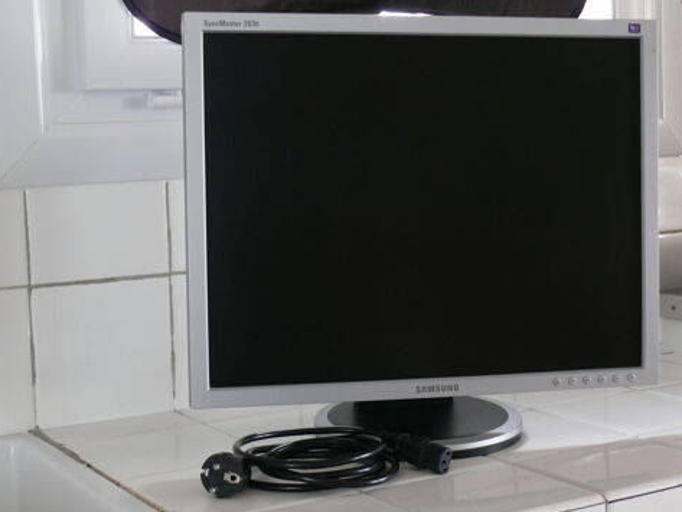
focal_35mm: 66
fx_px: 1301
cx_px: 339
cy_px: 257
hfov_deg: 29.4
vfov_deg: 22.3
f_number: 3.2
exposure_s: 1/4
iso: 100
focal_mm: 11.4
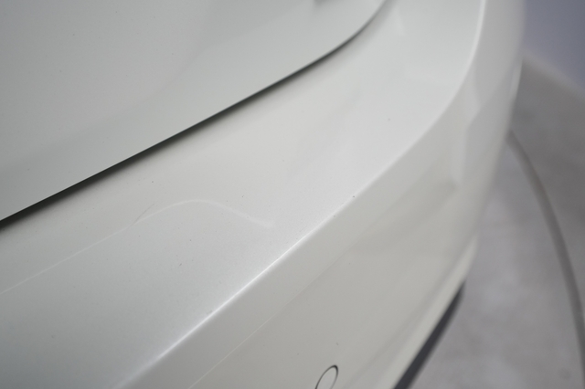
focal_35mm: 27
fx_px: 439
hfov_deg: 67.4
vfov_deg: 47.9
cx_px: 292
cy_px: 194
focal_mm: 27
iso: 1250
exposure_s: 1/100
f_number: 5.6
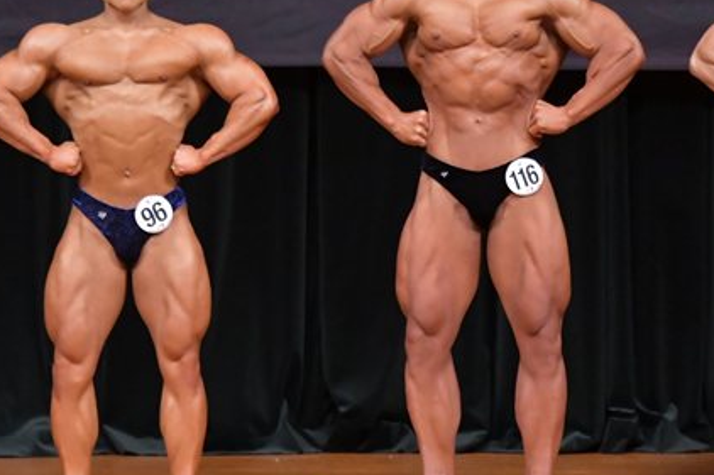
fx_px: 9278
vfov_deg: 2.9
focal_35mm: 468
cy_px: 196
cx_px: 552
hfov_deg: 4.4
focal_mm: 170
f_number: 5.6
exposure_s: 1/400
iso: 5000
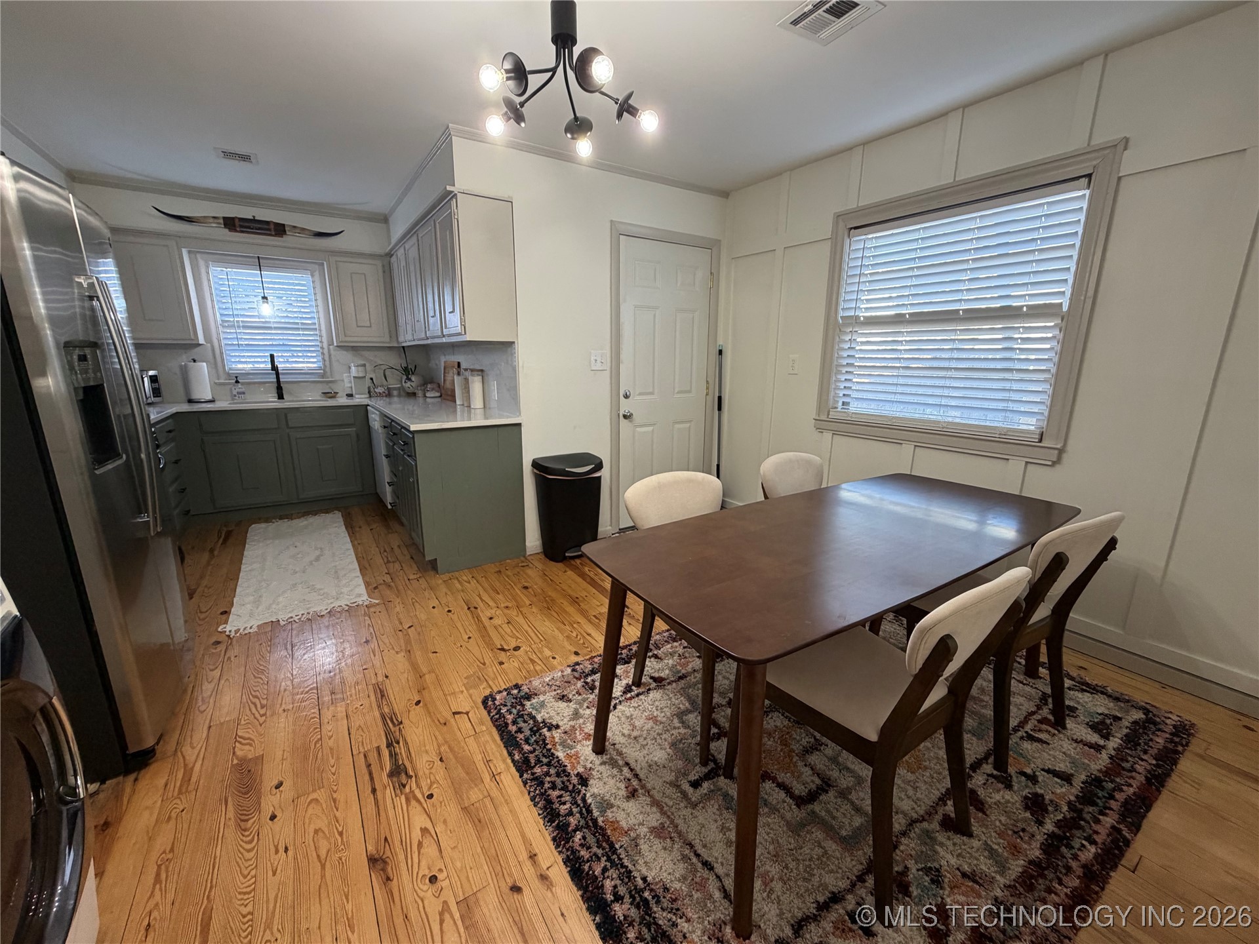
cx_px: 630
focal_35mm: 14
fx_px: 509
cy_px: 472
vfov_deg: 85.7
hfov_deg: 102.1
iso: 200
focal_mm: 2.22
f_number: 2.2
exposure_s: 1/60
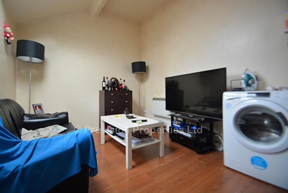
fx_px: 120
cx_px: 144
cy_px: 96
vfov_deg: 77.4
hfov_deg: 100.3
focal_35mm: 15
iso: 560
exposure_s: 1/60
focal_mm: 10
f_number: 4
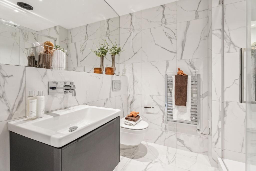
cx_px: 128
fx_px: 114
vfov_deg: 73.8
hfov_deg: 96.7
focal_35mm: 16
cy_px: 86
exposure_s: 1/30
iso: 1250
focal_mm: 16
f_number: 8
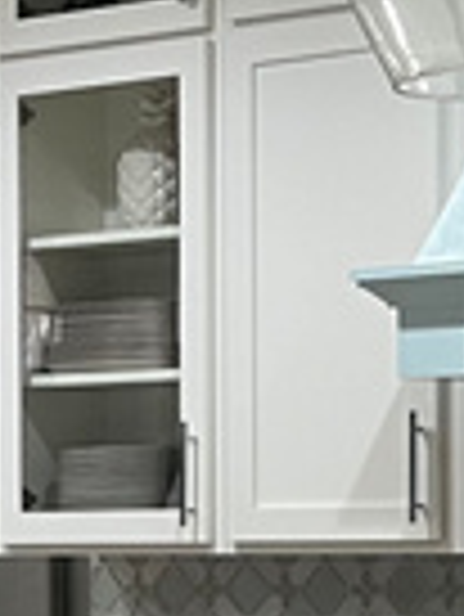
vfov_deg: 10.1
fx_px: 3462
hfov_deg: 7.6
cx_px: -59
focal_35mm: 194
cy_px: 643
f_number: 1.5
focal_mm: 5.7
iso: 80
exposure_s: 1/60
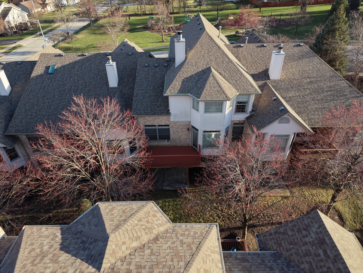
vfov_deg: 56.8
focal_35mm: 24
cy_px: 136
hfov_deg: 71.6
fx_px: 252
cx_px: 182
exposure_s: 1/60
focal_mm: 8.67
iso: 400
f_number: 1.8
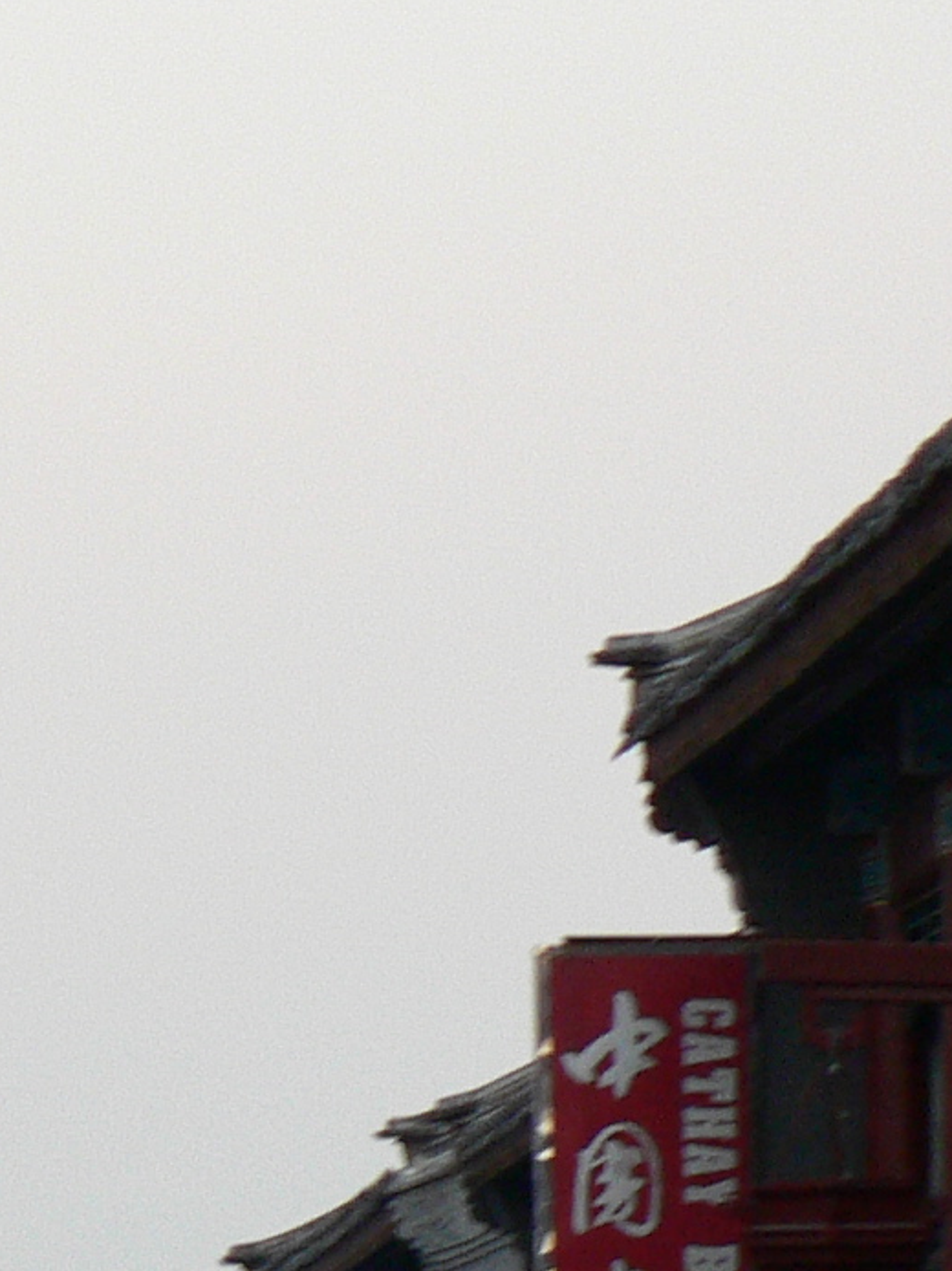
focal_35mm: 439
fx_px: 16108
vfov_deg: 4.5
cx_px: -401
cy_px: 1154
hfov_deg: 3.4
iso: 150
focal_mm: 19.9
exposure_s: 1/30
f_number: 3.2
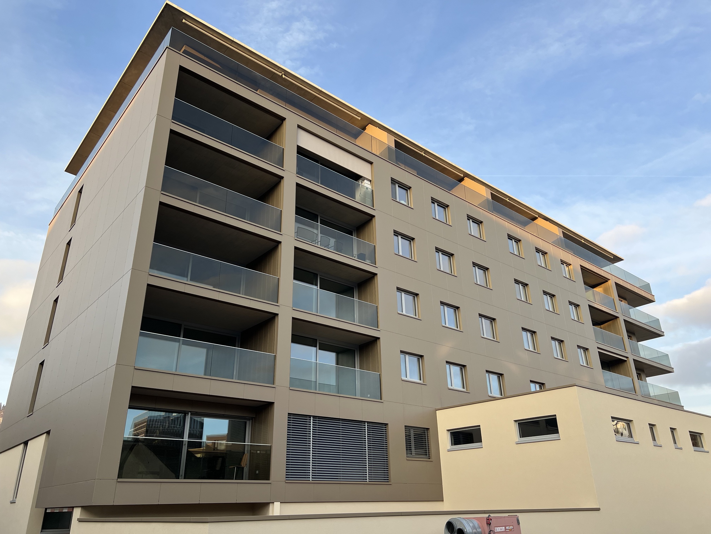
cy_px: 267
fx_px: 534
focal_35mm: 26
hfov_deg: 67.3
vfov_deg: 53.1
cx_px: 356
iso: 50
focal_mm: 5.7
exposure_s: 1/460
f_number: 1.5
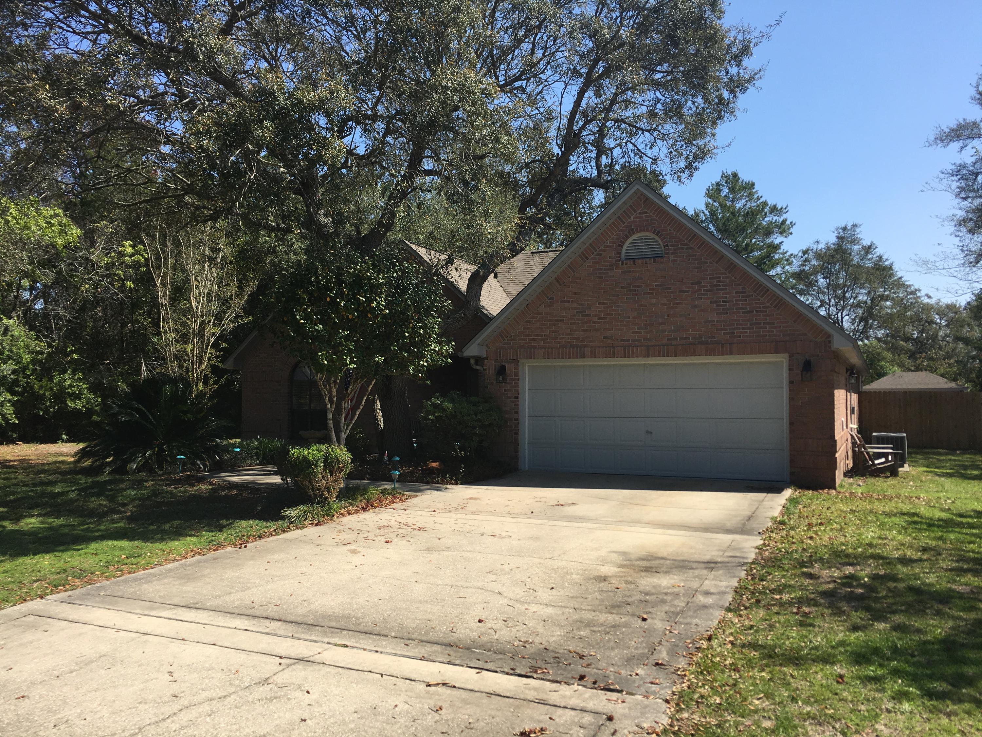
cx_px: 491
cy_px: 368
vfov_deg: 48.2
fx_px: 823
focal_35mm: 29
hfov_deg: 61.7
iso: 25
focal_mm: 4.15
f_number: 2.2
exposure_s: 1/1374
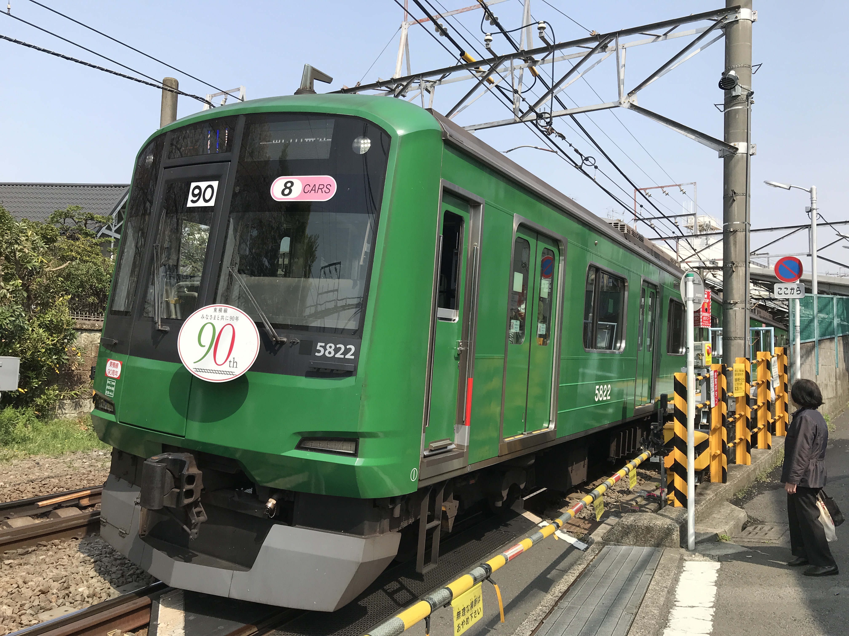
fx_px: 687
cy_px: 318
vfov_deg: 49.7
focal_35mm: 28
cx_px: 424
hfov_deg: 63.4
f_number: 1.8
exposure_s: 1/1996
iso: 20
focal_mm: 3.99
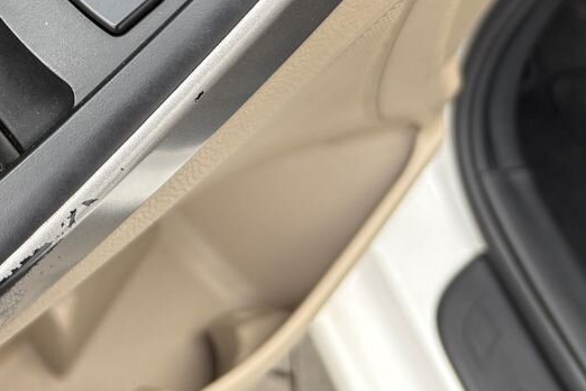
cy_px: -34
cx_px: 13
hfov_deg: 34.5
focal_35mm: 53
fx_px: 863
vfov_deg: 24.0
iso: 64
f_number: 1.6
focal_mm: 5.96
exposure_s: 1/225
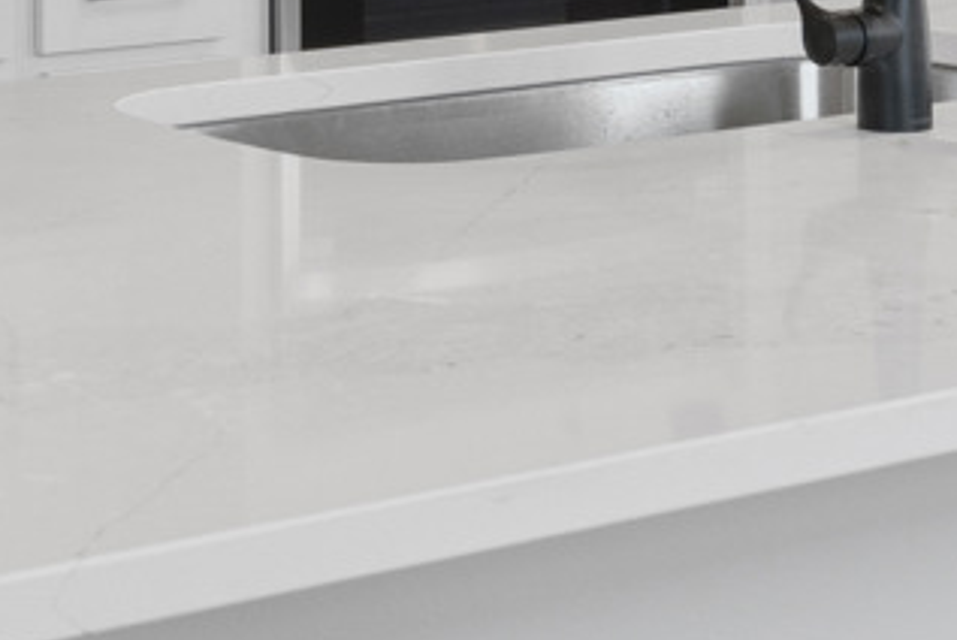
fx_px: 3352
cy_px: -430
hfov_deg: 16.2
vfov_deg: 10.4
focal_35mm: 126
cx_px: 522
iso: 320
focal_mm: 16
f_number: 9
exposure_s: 1/8
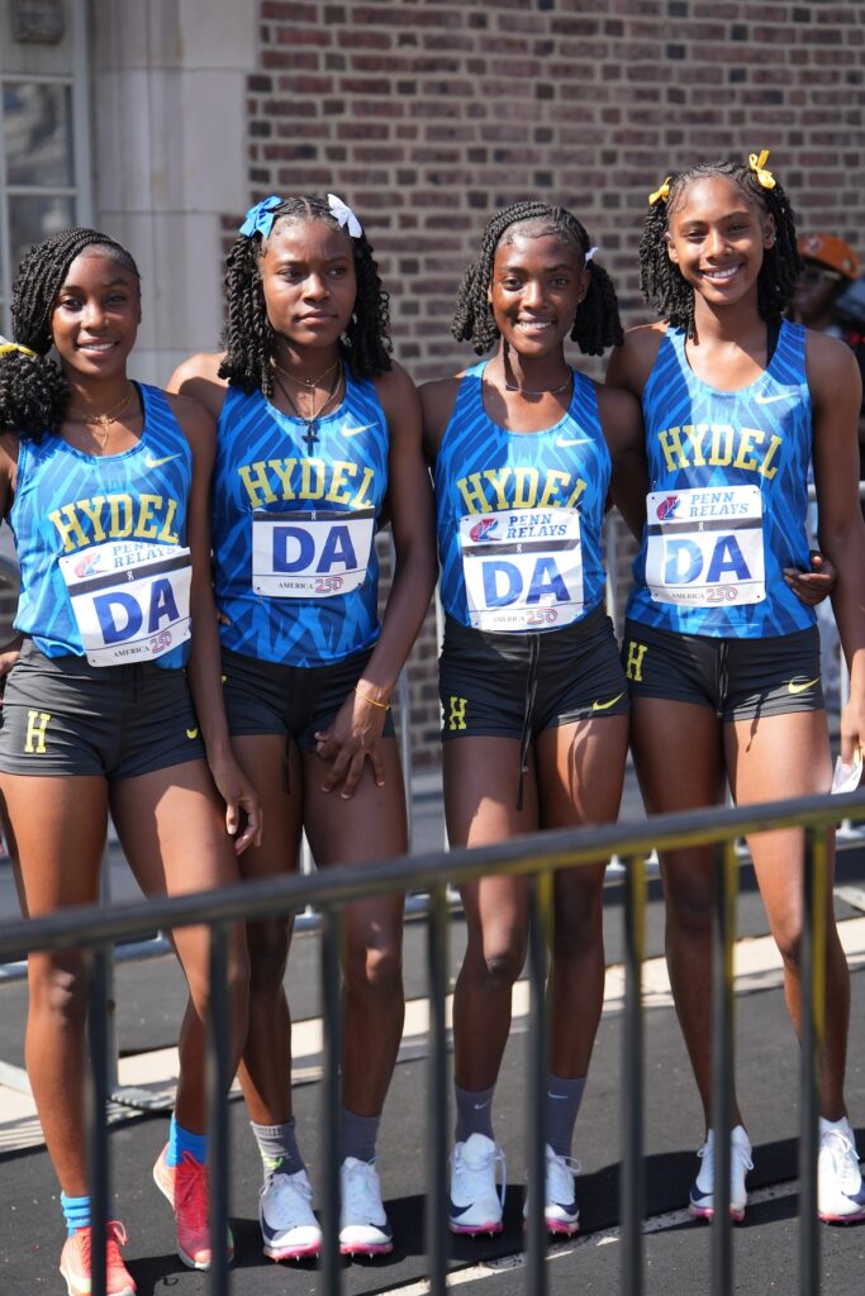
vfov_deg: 28.1
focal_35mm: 72
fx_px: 2594
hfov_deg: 18.9
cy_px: 648
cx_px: 432
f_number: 2.8
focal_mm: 72
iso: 320
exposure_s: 1/2000
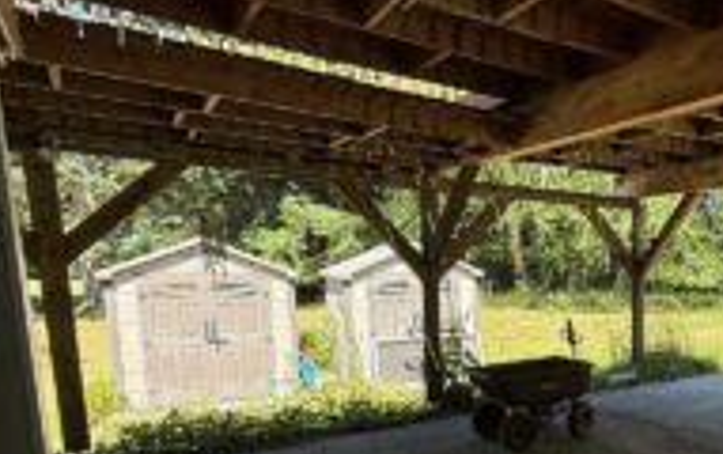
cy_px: 356
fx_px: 612
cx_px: 602
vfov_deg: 39.3
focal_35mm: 31
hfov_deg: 55.7
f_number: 2.2
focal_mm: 2.22
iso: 50
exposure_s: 1/308
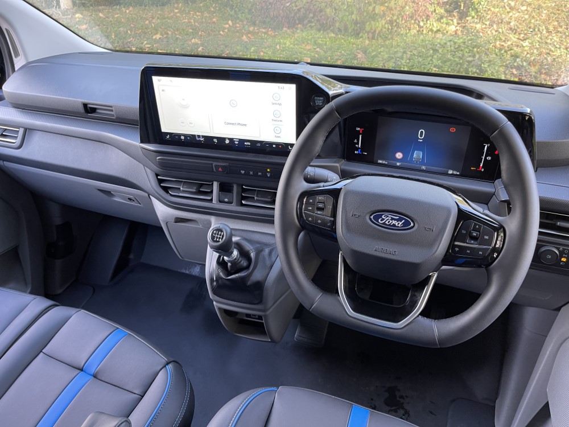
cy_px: 214
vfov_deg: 54.9
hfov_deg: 69.4
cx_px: 284
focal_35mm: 25
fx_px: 411
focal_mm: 5.1
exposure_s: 1/95
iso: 125
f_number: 1.6
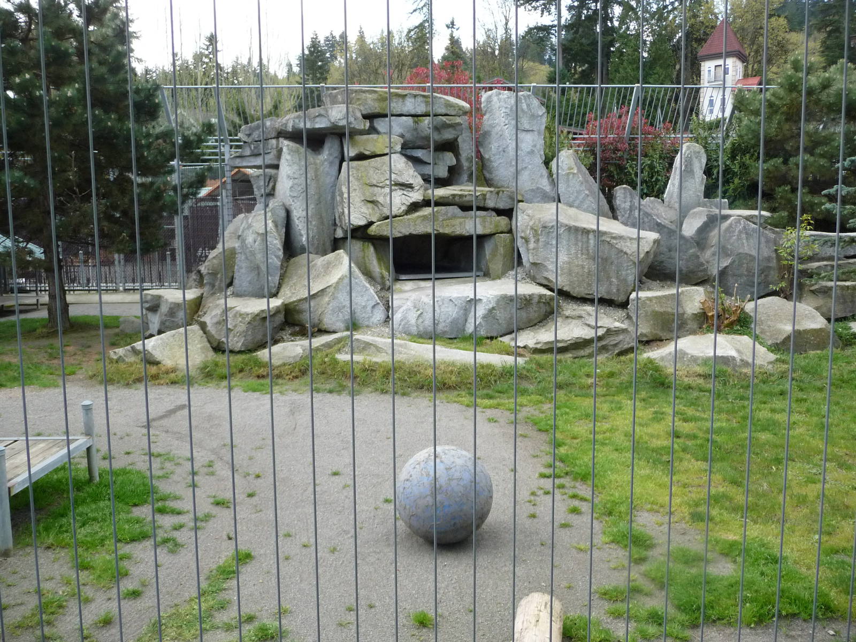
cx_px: 428
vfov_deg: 49.7
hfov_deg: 63.4
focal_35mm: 28
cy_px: 321
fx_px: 692
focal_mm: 4.7
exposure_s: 1/500
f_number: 3.3
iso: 250
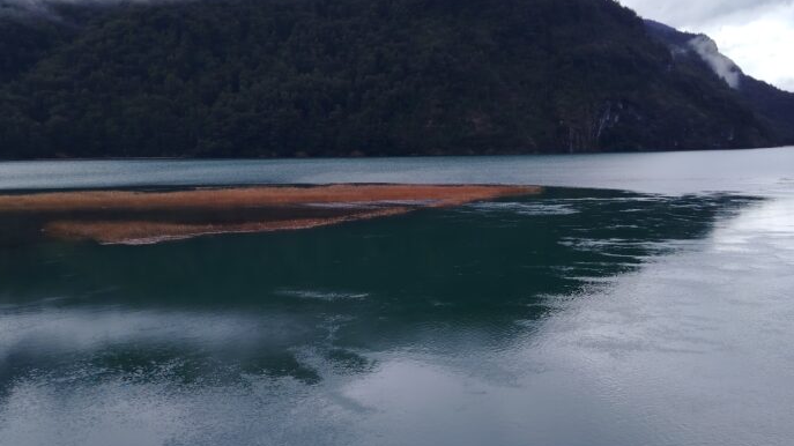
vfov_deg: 30.4
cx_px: 444
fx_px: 821
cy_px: 210
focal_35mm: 39
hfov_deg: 51.5
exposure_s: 1/469
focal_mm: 5.25
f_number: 1.75
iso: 100
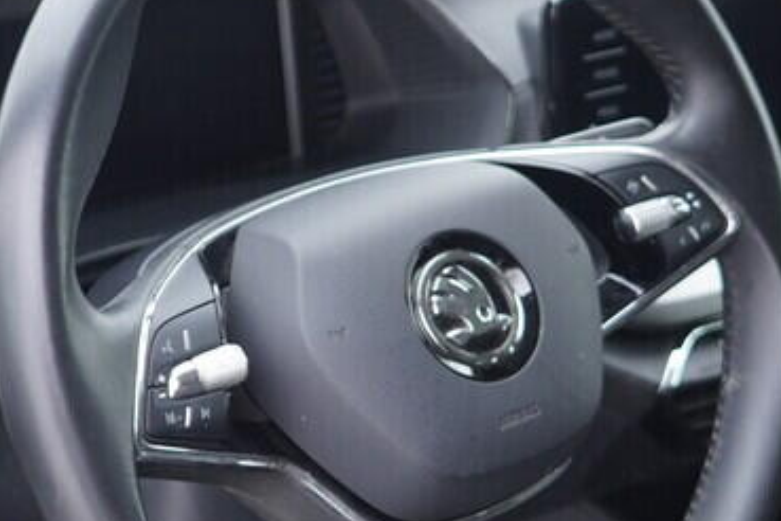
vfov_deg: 13.7
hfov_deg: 20.4
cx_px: 334
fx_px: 2169
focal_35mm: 100
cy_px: 359
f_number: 2.8
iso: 250
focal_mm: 24
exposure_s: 1/40
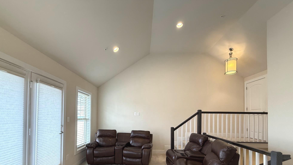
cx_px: 141
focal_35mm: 16
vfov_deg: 64.7
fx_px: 124
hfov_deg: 99.3
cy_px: 115
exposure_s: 1/120
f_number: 2.2
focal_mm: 2.22
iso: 250
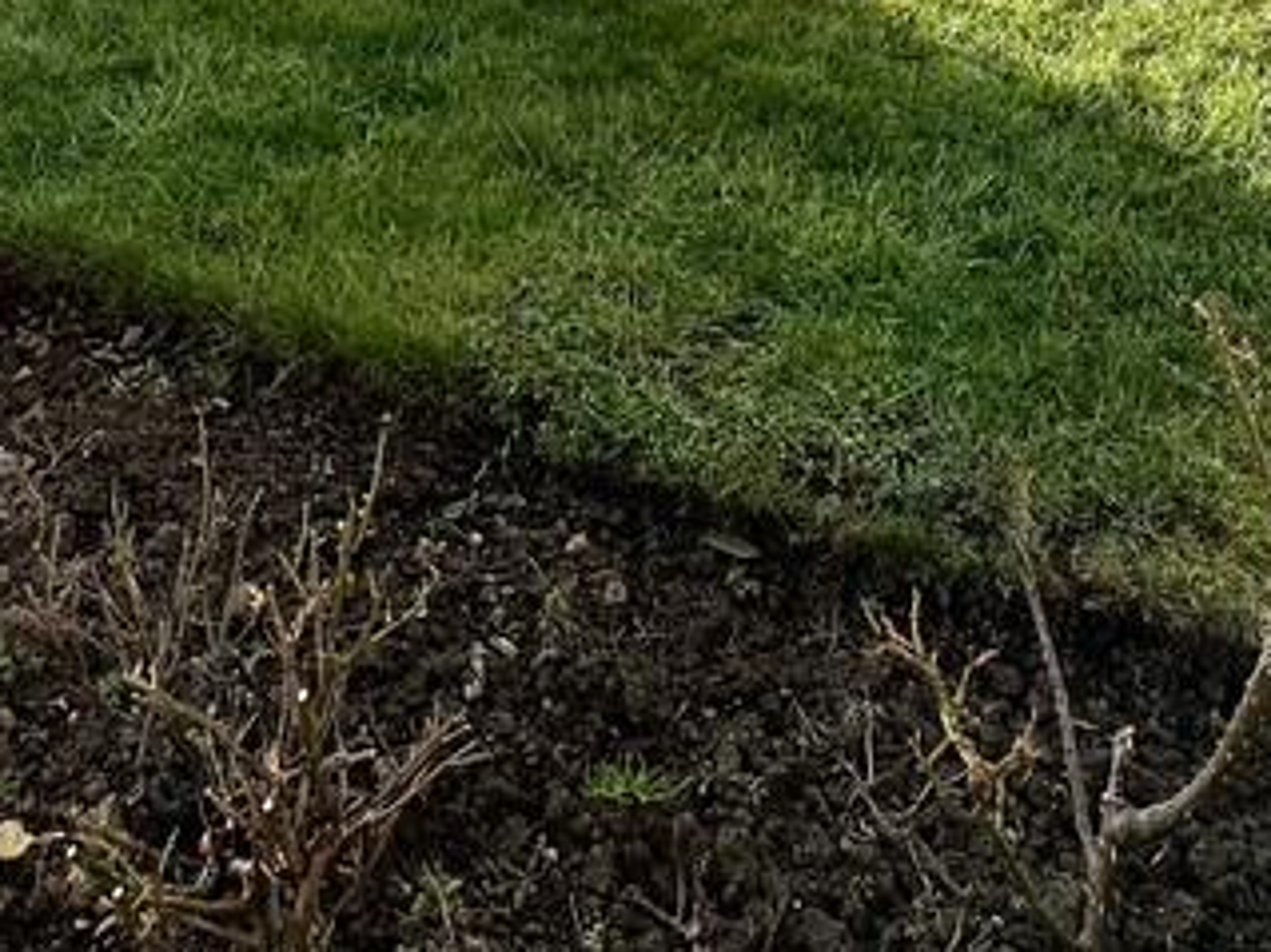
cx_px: 590
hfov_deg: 42.1
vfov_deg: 24.6
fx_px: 1652
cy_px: -494
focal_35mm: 45
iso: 50
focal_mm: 2.22
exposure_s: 1/1052
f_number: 2.2
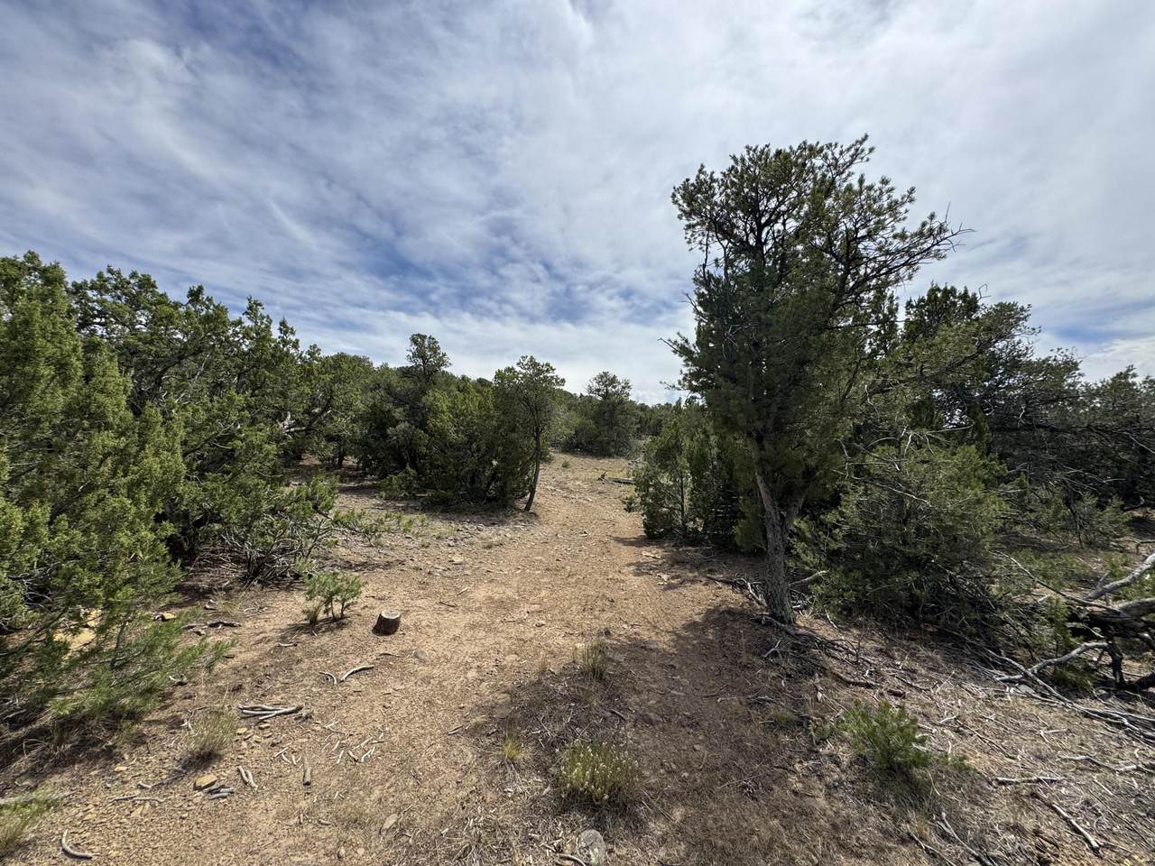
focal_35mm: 14
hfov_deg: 102.1
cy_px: 433
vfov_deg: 85.7
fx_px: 467
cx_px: 578
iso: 50
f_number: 2.2
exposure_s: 1/2770
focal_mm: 2.22
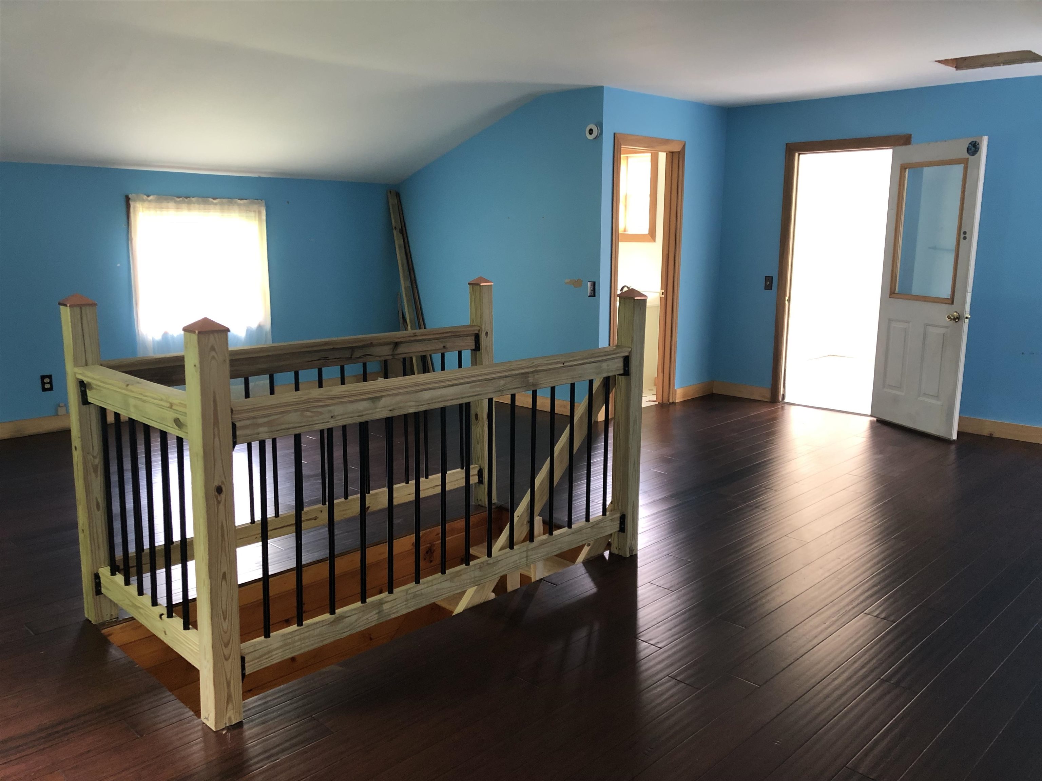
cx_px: 521
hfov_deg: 63.4
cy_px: 390
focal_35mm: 28
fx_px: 843
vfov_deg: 49.7
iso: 50
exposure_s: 1/15
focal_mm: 4
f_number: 1.8
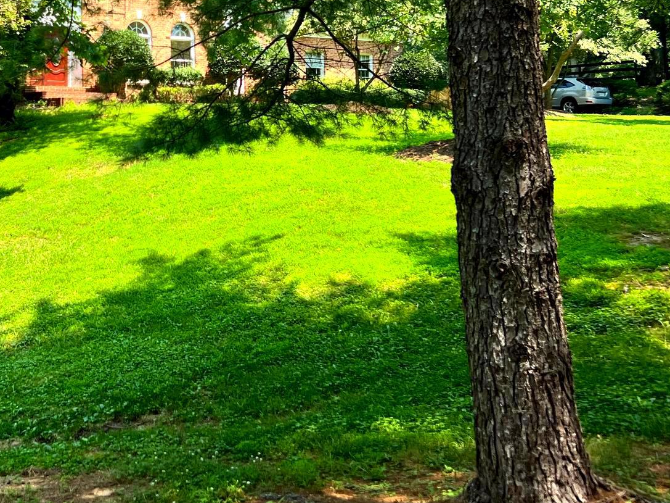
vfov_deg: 28.7
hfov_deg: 37.5
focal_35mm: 49
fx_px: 948
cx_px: 133
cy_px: 70
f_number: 1.5
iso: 50
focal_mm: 5.7
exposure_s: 1/1901
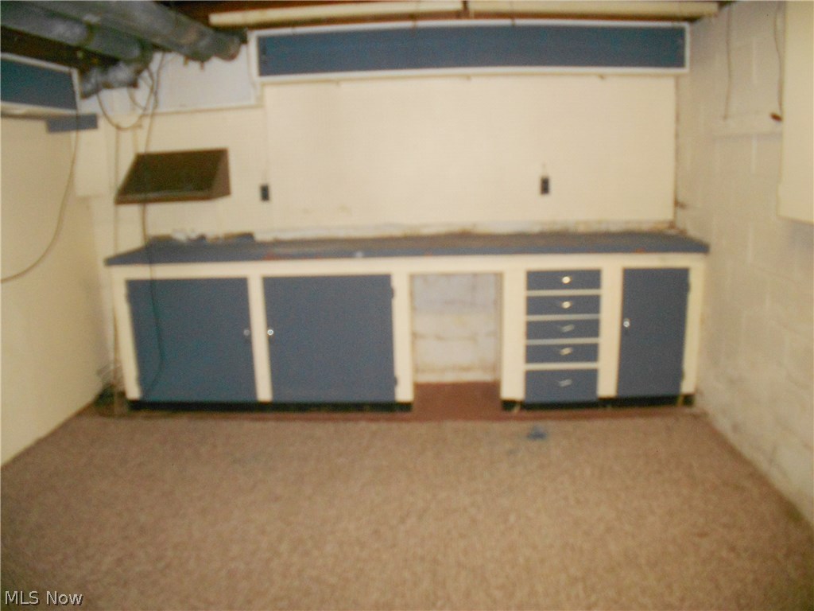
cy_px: 306
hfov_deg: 50.1
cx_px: 407
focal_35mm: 37
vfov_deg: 38.7
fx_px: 870
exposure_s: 1/30
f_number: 3.9
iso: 320
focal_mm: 6.7
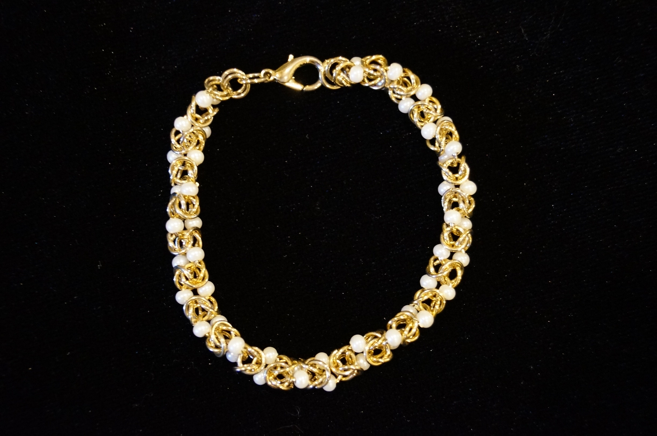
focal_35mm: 60
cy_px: 218
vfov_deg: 22.5
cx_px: 328
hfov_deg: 33.4
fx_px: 1093
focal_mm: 40
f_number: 5.6
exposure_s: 1/13
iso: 3200
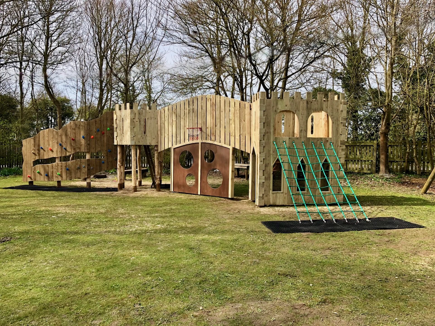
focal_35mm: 28
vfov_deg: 49.7
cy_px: 163
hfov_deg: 63.4
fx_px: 352
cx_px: 218
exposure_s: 1/960
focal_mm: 4
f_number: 1.8
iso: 20
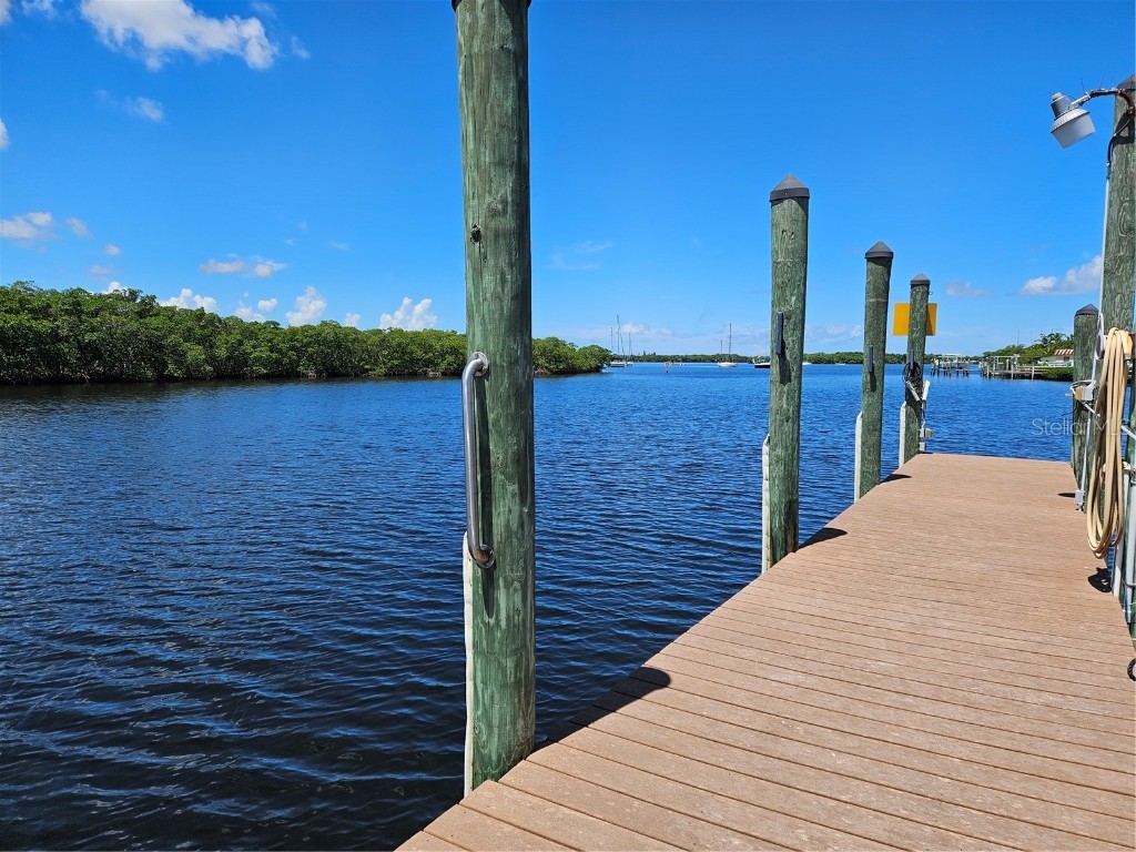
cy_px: 426
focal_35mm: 23
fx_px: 755
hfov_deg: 73.9
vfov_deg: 58.9
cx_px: 568
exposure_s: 1/2088
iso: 25
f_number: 1.8
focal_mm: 5.4
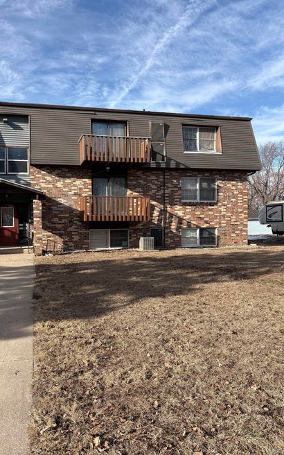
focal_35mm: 28
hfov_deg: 44.3
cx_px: 115
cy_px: 229
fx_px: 347
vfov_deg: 66.5
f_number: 1.6
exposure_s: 1/1751
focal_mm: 5.96
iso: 50
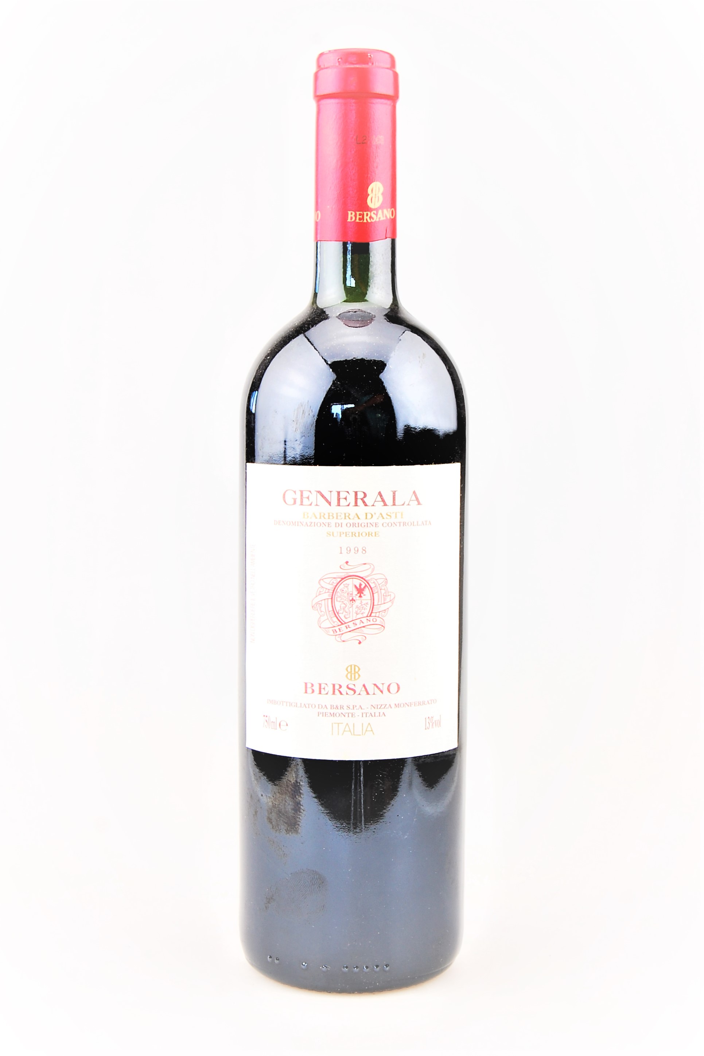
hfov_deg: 22.6
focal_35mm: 60
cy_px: 528
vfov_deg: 33.4
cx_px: 352
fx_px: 1761
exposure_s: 1/30
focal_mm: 40
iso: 200
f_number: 8
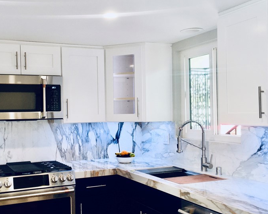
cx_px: 101
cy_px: 115
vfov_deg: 34.9
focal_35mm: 43
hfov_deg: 42.6
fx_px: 341
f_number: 2.2
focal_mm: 4.15
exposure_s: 1/35
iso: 25
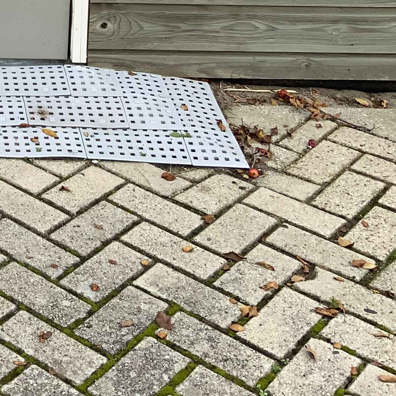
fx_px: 1204
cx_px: -136
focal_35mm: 93
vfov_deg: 16.9
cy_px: -200
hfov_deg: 17.4
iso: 16
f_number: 1.8
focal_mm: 3
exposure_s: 1/140
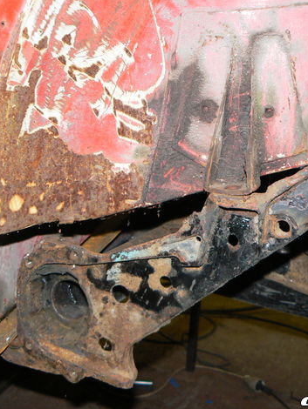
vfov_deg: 38.9
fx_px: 581
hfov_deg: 29.7
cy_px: 201
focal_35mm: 49
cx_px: 171
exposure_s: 1/30
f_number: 2.8
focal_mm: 6
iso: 100
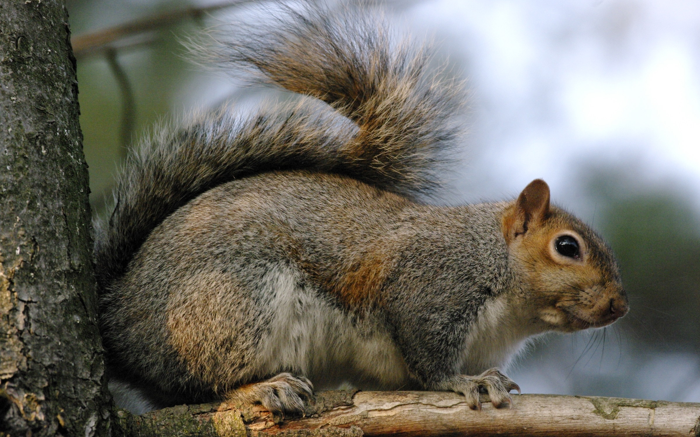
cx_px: 350
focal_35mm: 459
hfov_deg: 4.6
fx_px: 8757
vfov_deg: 2.9
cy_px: 216
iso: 3200
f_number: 8
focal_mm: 300
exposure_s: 1/350
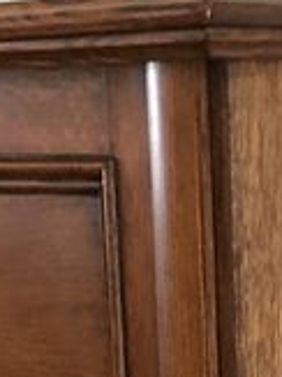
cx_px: 247
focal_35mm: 172
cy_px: 865
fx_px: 1871
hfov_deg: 8.6
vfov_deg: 10.2
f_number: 1.8
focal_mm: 4
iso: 80
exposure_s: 1/17
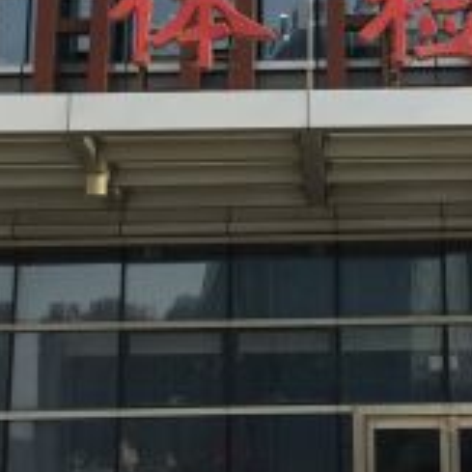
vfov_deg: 15.3
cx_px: 358
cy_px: -90
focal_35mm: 110
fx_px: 1697
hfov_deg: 15.8
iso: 25
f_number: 2.2
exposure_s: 1/1282
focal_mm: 4.15
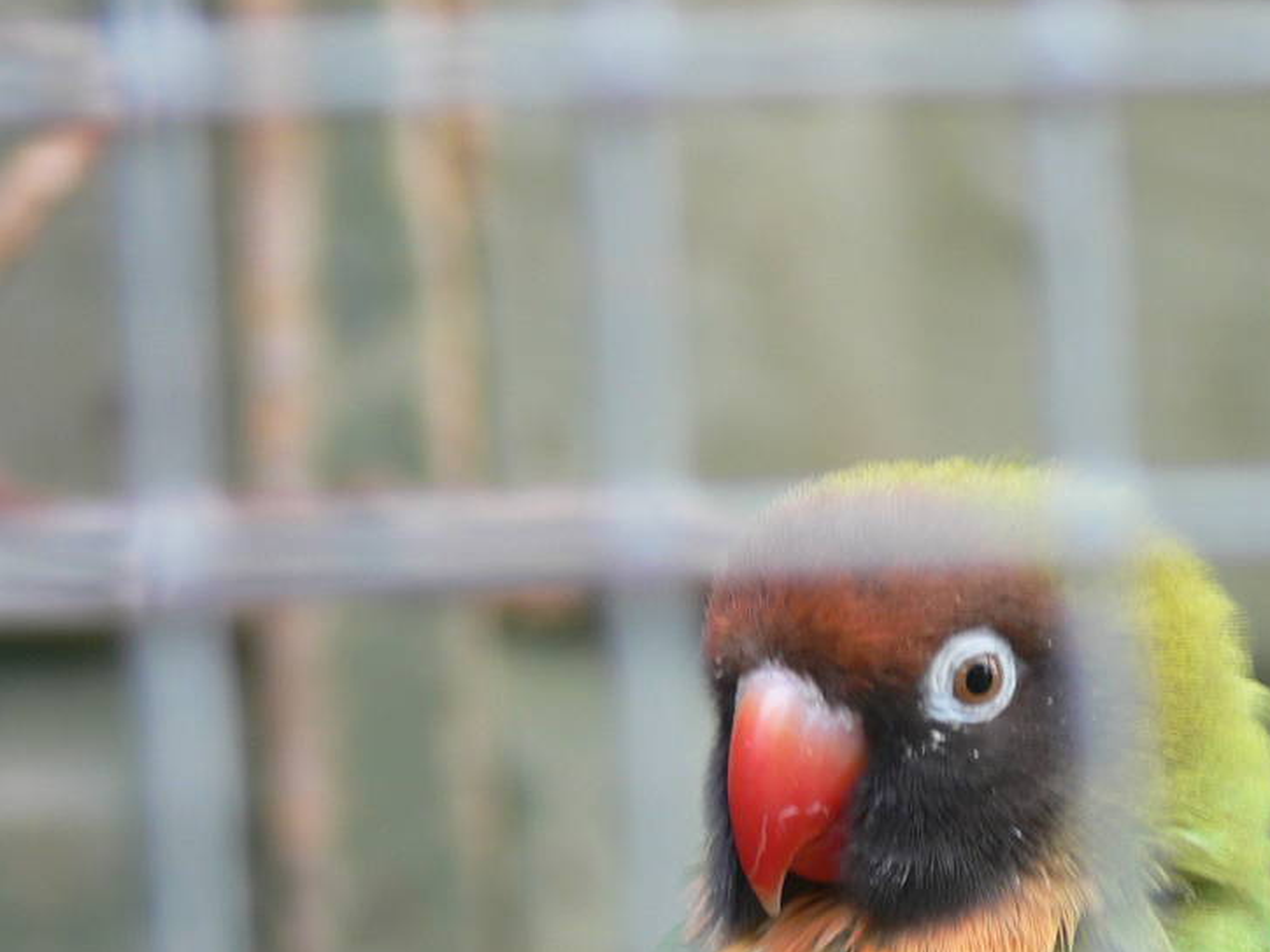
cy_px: 791
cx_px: 924
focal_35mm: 347
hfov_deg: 5.7
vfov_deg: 4.3
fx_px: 12731
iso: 80
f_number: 3.6
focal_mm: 33.3
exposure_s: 1/40
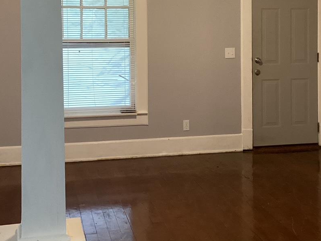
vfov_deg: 22.5
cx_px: 180
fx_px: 593
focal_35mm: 64
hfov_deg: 30.2
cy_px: 33
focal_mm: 3.3
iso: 250
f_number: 2.4
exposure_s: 1/40
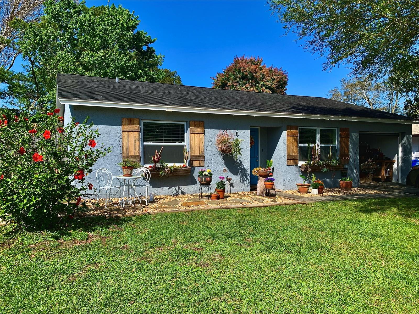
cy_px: 157
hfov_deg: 67.3
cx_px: 210
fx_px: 315
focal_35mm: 26
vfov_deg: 53.1
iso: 25
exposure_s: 1/1916
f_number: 1.8
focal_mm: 4.25
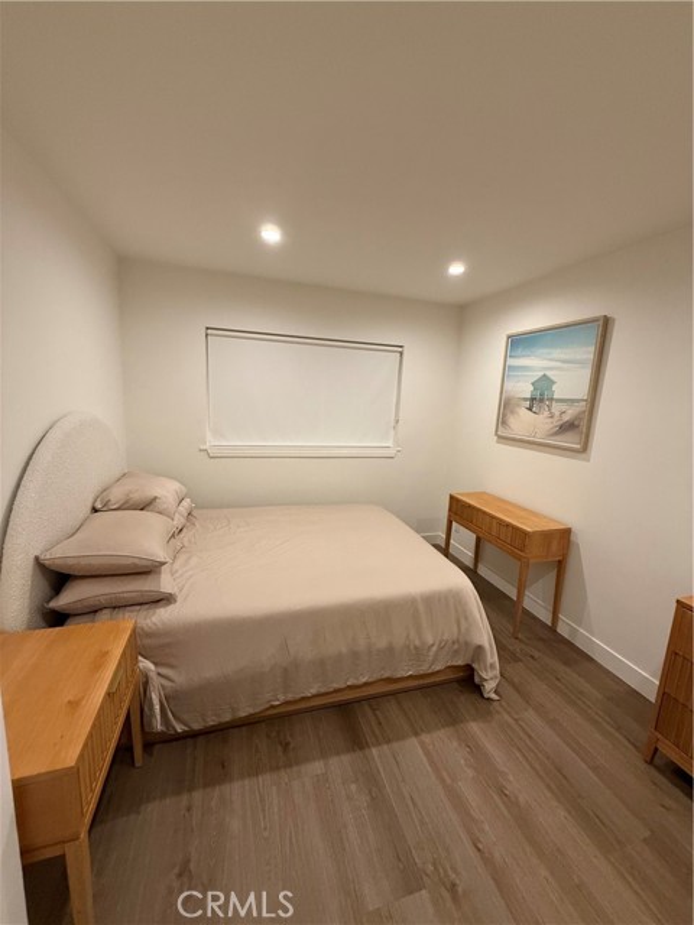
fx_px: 374
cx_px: 347
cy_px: 462
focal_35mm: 14
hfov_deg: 85.7
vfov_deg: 102.1
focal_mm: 2.22
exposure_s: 1/60
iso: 320
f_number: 2.2
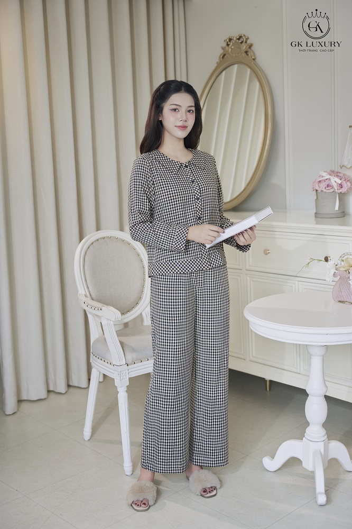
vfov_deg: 42.7
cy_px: 264
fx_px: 677
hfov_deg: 29.2
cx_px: 176
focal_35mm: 46
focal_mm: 46.1
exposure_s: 1/200
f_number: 2.8
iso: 400
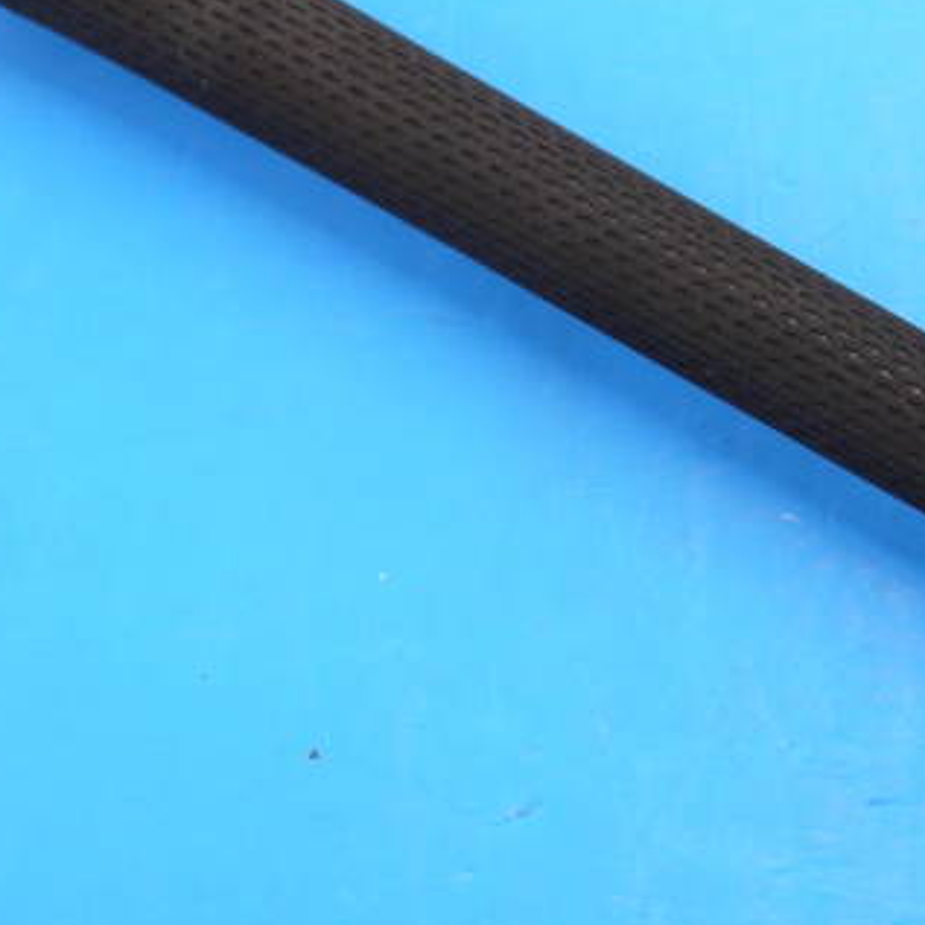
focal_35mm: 150
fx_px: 4535
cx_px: 753
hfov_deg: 11.6
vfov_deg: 11.6
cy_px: 289
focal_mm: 42
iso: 640
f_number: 5.6
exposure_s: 1/80
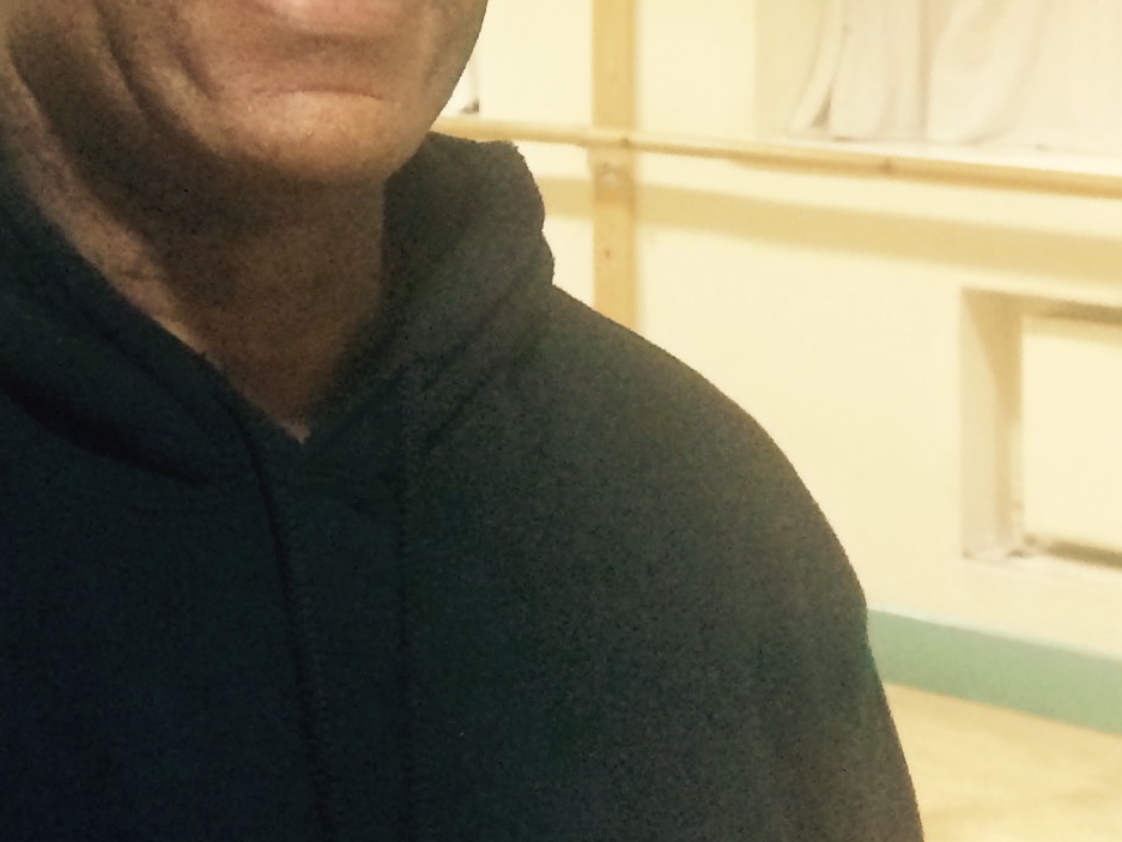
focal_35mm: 101
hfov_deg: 18.6
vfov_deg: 14.2
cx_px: -166
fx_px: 3274
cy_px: -137
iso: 250
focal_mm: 4.15
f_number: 2.2
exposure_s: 1/20
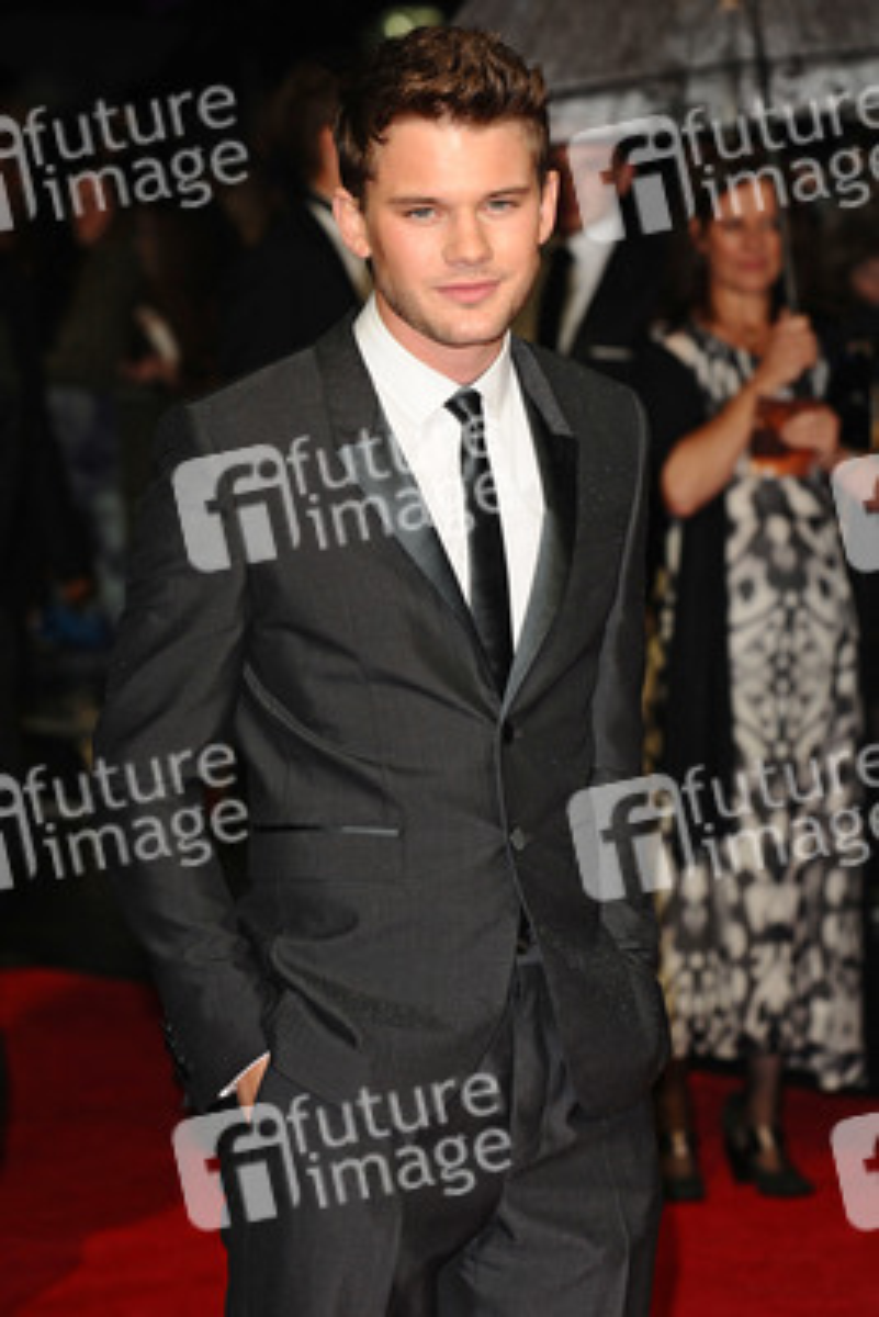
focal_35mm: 150
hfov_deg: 9.2
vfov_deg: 13.7
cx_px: 440
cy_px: 658
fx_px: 5489
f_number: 4.5
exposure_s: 1/160
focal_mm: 100
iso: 320
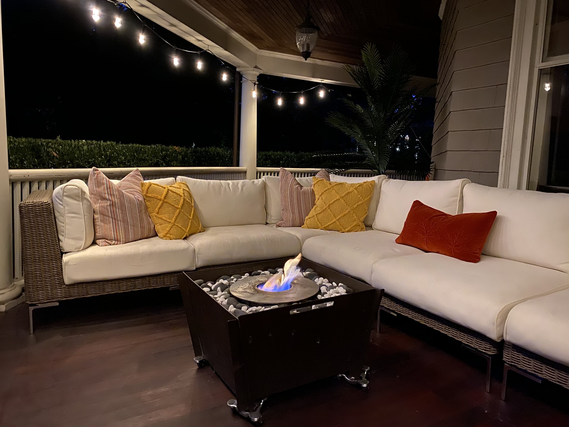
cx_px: 284
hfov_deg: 67.3
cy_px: 214
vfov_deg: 53.1
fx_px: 427
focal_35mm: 26
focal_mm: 4.25
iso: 800
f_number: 1.8
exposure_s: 1/8
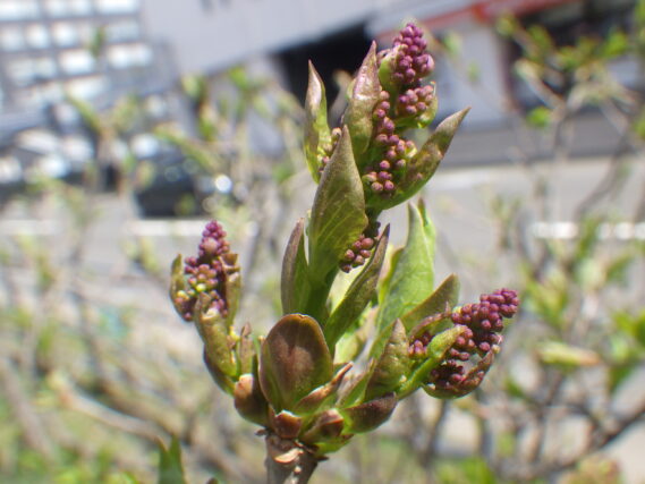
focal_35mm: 34
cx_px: 322
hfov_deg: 53.9
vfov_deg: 41.8
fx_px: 634
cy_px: 242
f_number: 4.6
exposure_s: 1/320
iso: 125
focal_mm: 6.1
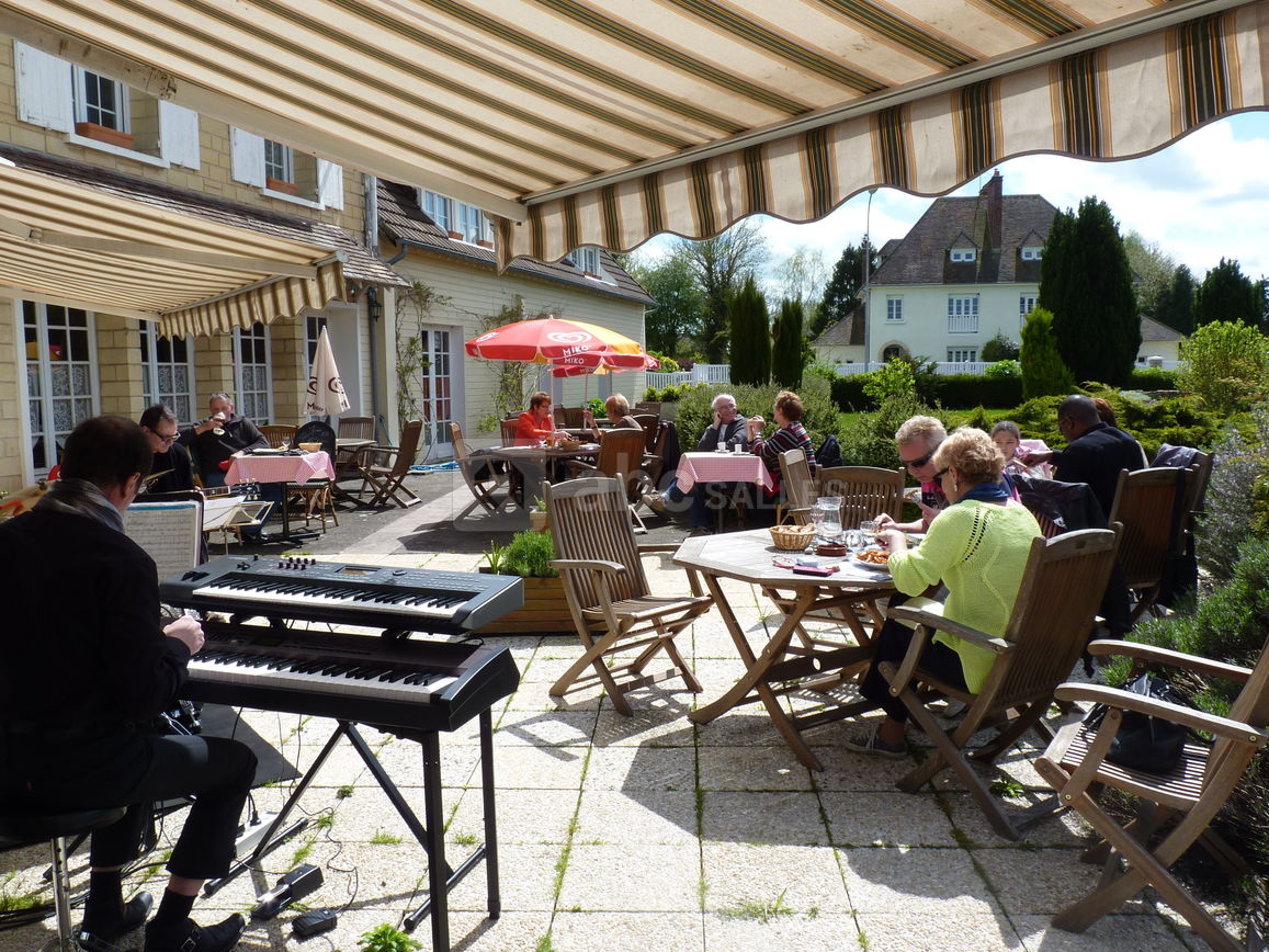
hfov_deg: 63.4
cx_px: 649
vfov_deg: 49.8
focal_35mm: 28
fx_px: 1027
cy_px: 485
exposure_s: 1/250
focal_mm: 4.8
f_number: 5.6
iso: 80
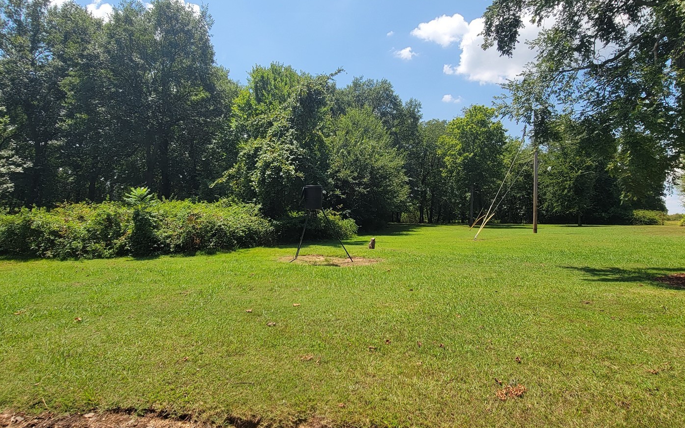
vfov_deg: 62.0
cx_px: 338
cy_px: 190
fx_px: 355
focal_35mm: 19
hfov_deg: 88.0
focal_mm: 2.2
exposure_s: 1/1718
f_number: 2.2
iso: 50
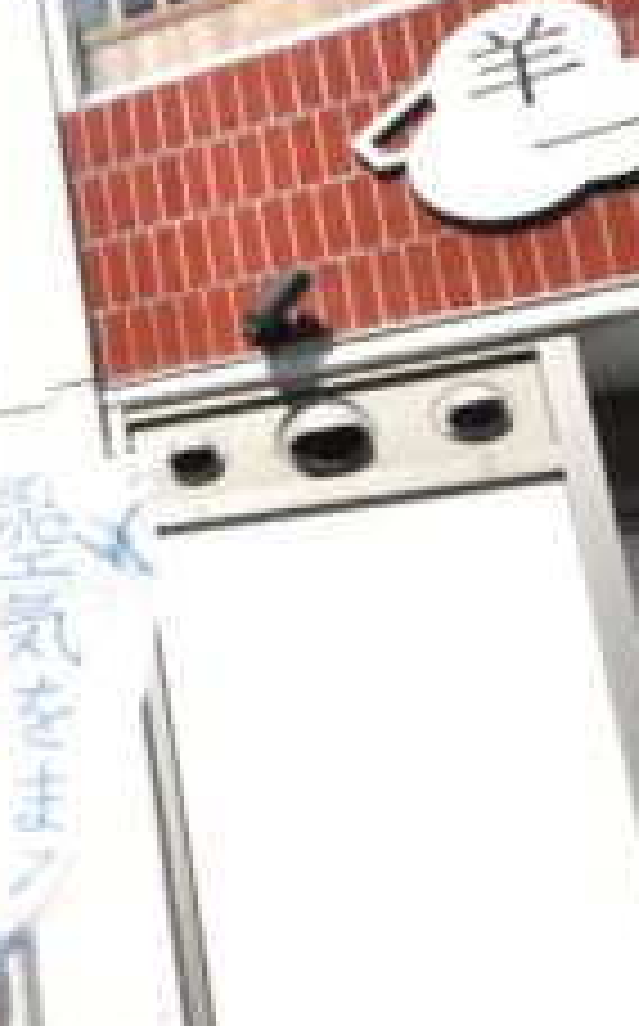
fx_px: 1201
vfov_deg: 45.9
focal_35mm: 43
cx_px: -711
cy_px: 641
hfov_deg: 17.7
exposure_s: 1/1600
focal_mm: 10
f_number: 20
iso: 6400
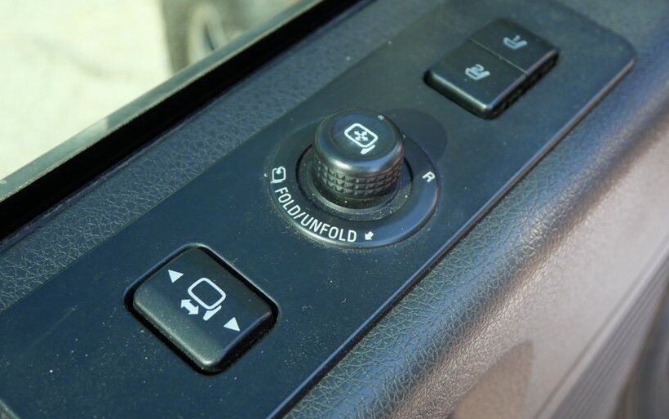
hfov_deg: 44.3
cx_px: 366
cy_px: 180
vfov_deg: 28.6
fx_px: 821
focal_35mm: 45
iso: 500
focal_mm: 17
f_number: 4
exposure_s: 1/125
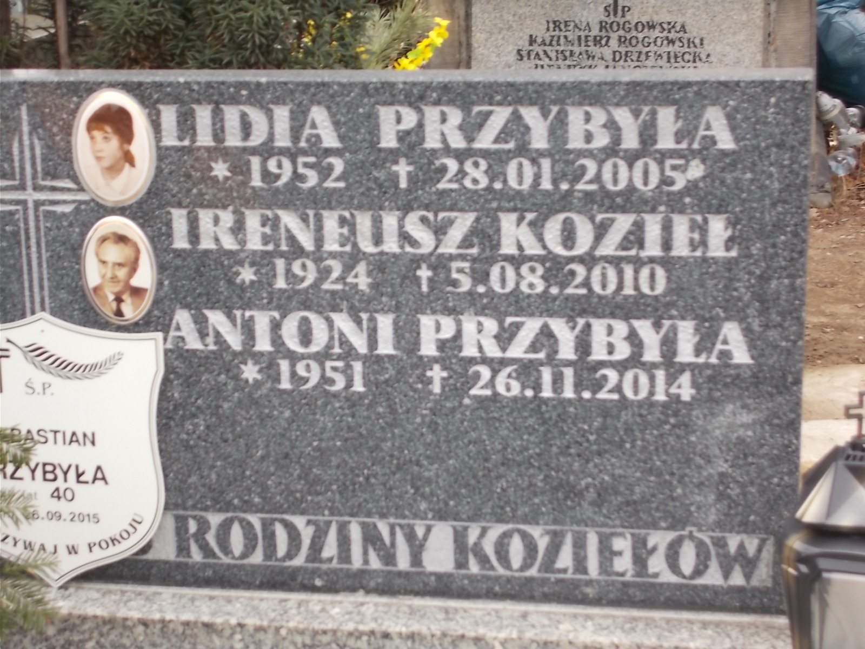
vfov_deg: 17.2
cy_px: 324
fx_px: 2149
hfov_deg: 22.8
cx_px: 432
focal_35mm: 86
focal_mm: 15.4
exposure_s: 1/80
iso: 80
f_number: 6.3
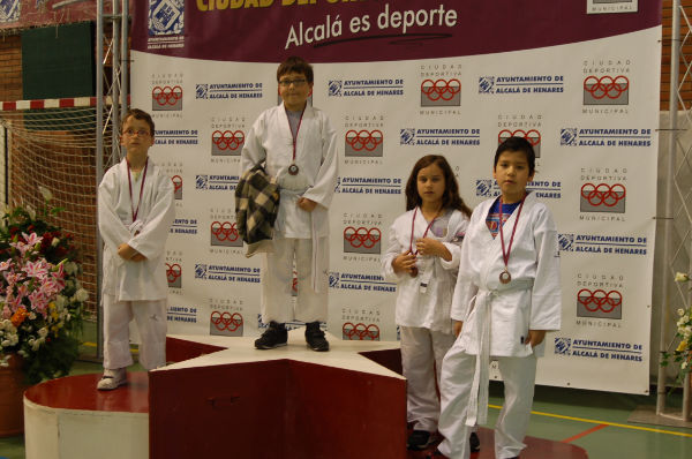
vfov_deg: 25.7
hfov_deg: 37.9
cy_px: 230
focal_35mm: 52
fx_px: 1008
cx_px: 346
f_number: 4
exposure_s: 1/40
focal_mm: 35
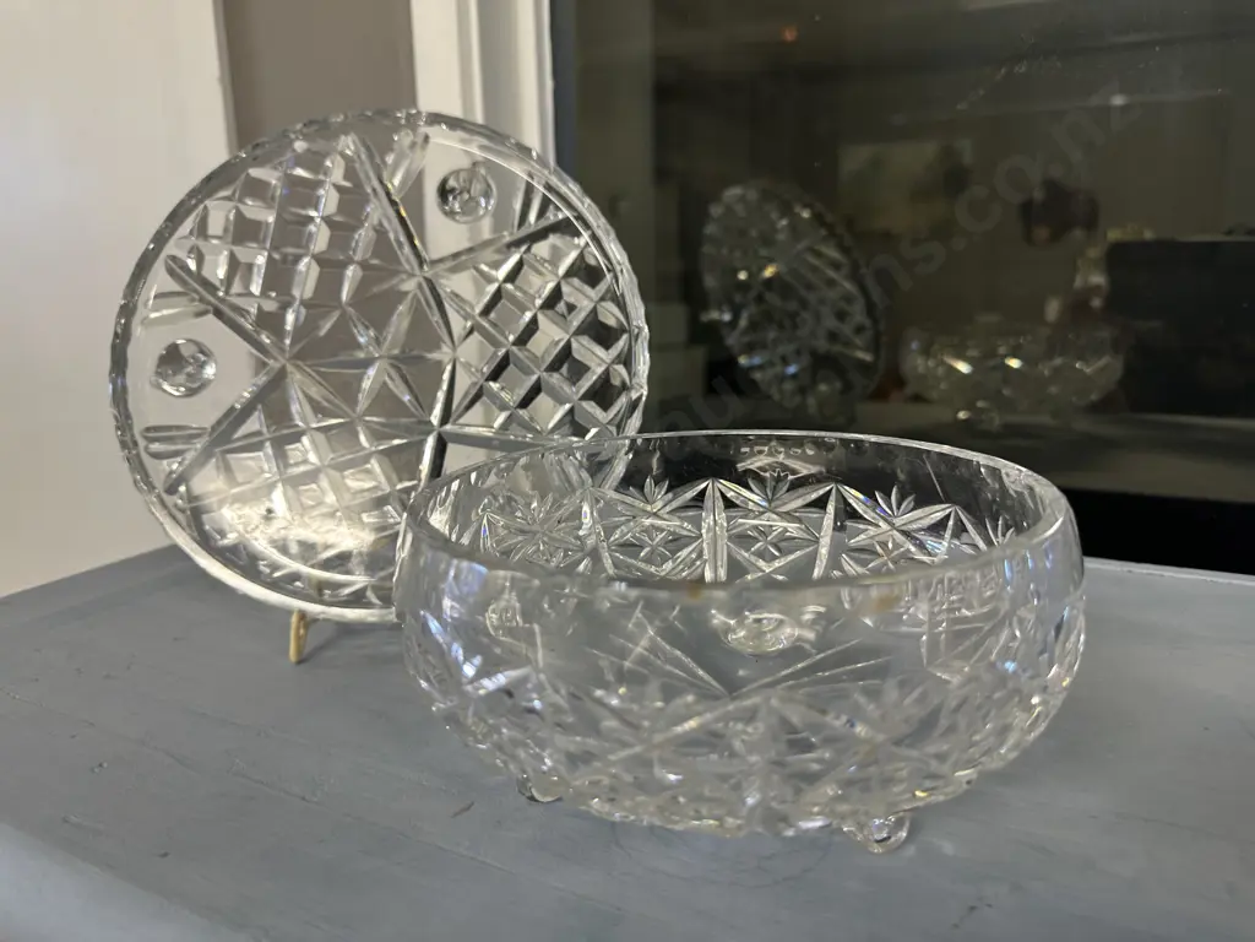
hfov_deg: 71.6
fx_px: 870
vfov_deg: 56.8
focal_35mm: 24
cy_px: 471
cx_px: 628
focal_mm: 6.86
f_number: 1.78
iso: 125
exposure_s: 1/50
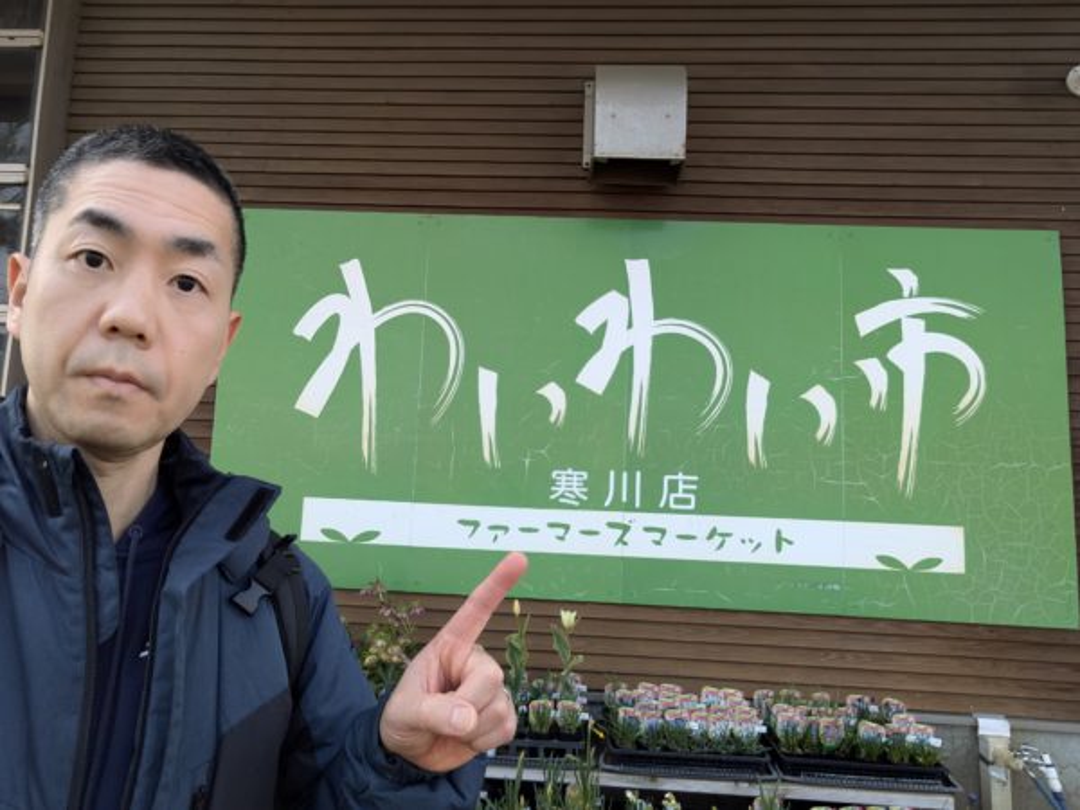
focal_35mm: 21
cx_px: 540
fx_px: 655
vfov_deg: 63.4
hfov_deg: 79.0
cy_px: 405
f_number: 2.2
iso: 44
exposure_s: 1/328
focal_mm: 2.74
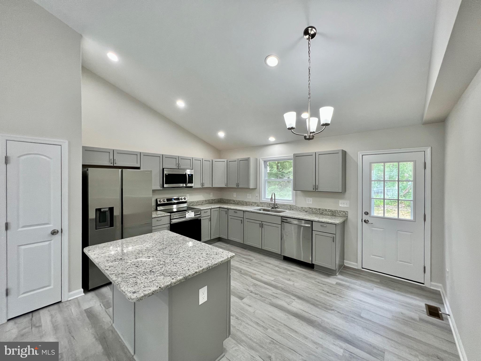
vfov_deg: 89.9
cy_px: 180
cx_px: 240
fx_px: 181
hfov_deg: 106.2
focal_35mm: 13
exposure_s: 1/120
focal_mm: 1.57
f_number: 1.8
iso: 160
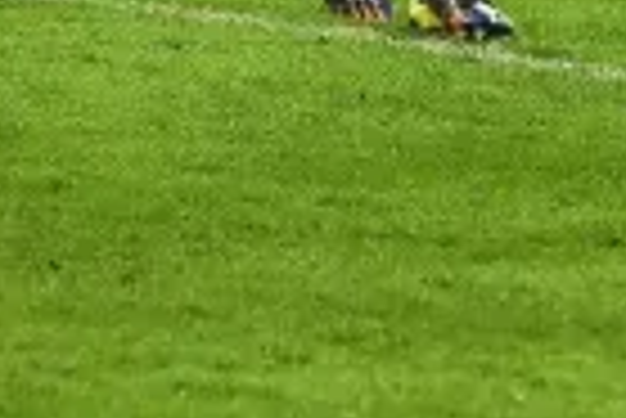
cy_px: -366
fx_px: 9713
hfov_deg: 3.7
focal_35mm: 558
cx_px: 527
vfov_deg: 2.5
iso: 3200
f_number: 2.8
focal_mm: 102
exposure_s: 1/2000
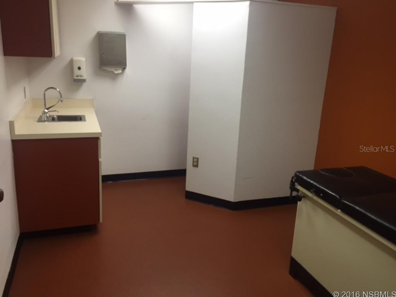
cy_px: 148
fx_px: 332
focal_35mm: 29
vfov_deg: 48.2
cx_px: 198
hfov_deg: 61.7
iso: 64
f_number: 2.2
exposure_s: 1/30
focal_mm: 4.15
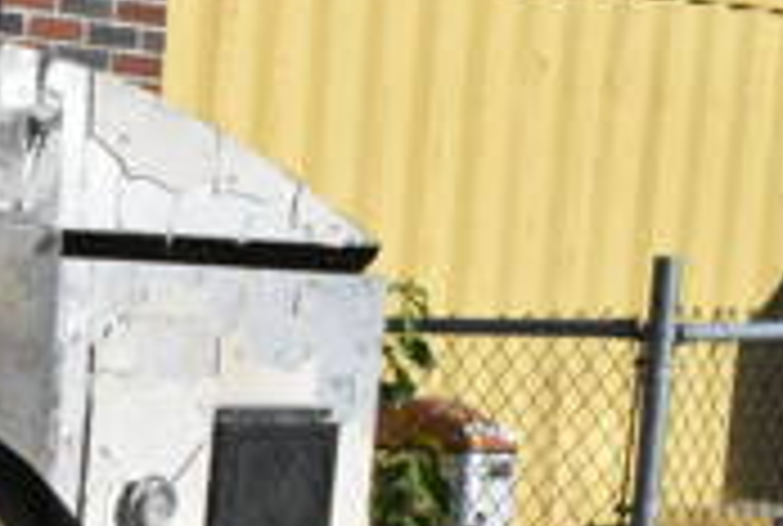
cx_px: -477
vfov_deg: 10.9
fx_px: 2633
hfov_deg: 15.3
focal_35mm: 121
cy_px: 859
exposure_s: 1/2000
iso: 6400
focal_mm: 23
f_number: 22
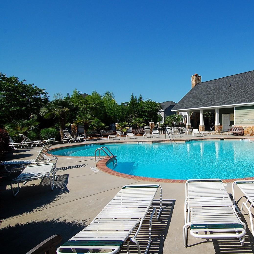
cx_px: 187
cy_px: 125
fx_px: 199
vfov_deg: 65.0
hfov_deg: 61.7
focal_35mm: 24
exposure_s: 1/500
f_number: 9
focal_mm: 12
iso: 200
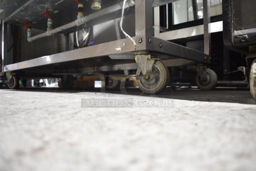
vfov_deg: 48.0
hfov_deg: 67.3
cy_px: 86
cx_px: 128
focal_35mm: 27
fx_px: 192
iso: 800
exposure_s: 1/30
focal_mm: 18
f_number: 3.5
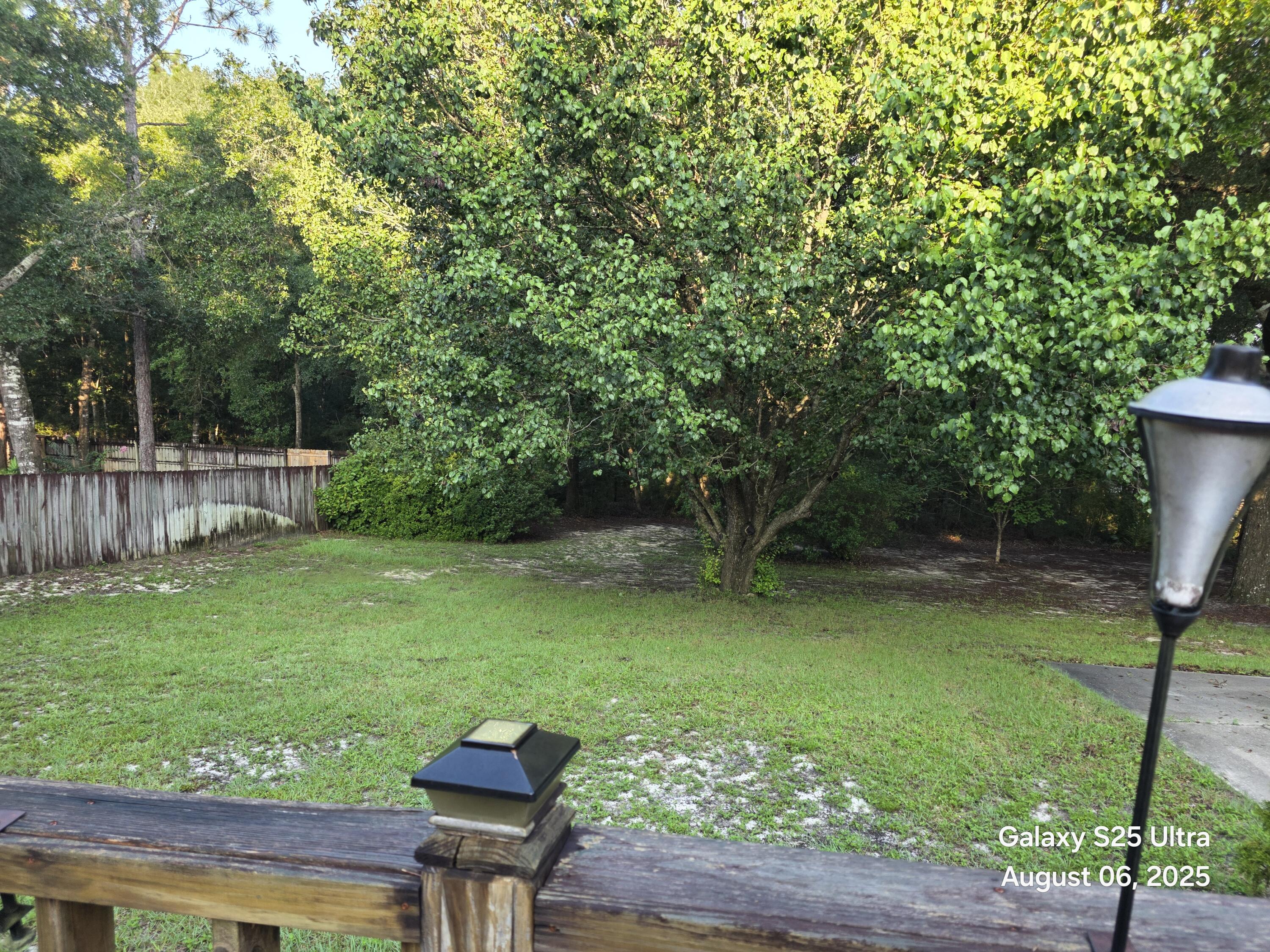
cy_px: 476
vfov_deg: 58.9
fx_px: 844
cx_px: 635
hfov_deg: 73.9
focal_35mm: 23
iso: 80
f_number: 1.7
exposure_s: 1/180
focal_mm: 6.3
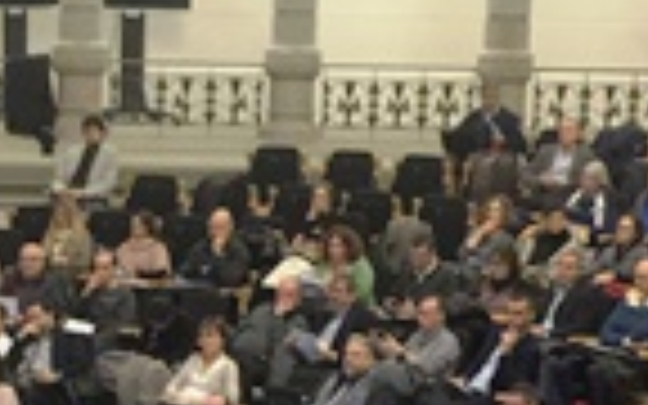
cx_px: 97
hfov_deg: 14.6
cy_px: 628
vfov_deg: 9.0
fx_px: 2508
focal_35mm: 142
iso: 125
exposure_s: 1/8
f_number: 2.2
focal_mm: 4.15
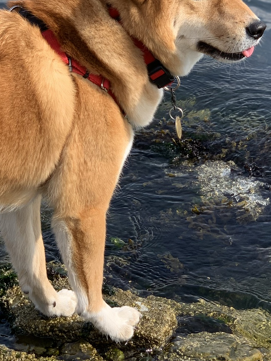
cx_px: 156
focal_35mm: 109
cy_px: 112
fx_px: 1138
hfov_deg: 13.6
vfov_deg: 18.0
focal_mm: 6
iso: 16
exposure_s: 1/494
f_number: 2.4
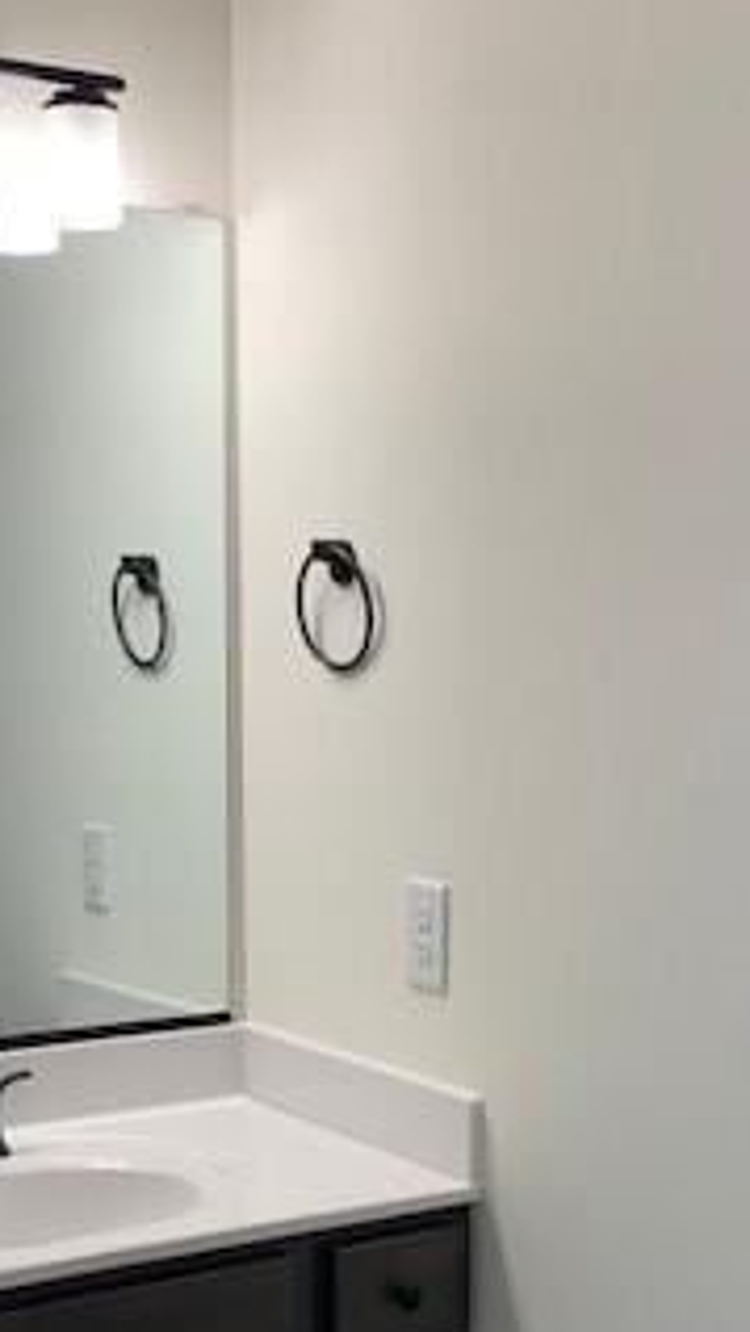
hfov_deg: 21.1
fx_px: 2014
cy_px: 917
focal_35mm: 57
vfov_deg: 36.1
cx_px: 318
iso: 50
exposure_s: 1/120
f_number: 1.8
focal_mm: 4.25
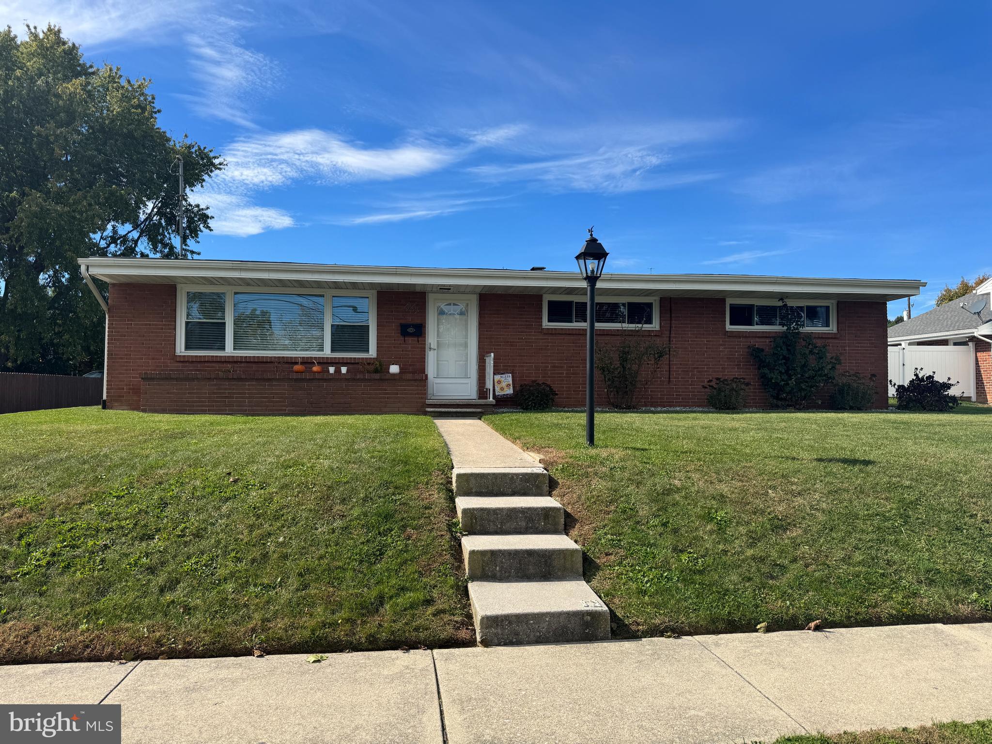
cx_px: 496
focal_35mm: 24
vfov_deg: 56.8
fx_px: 688
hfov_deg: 71.6
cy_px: 372
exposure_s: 1/4310
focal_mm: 6.76
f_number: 1.78
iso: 80
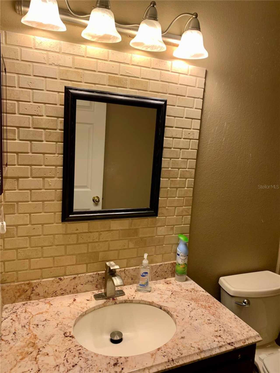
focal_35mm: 26
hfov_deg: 53.1
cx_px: 140
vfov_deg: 67.3
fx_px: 280
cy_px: 186
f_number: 1.8
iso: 64
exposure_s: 1/60
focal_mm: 4.25
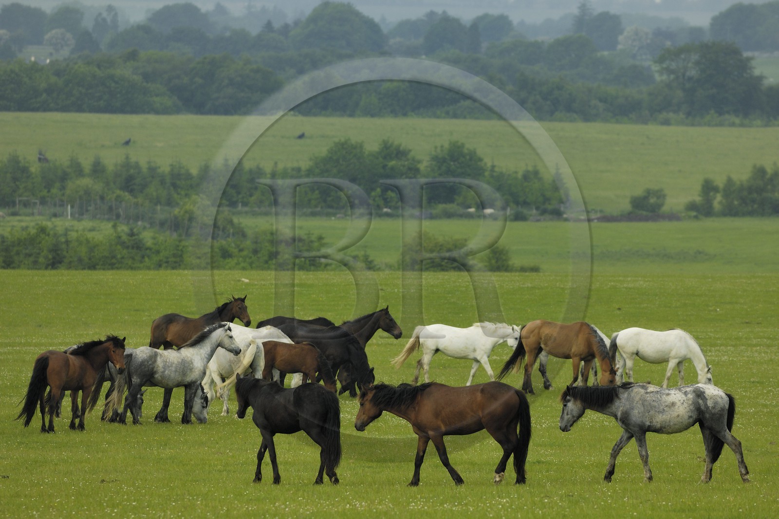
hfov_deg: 6.9
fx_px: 6490
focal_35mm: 300
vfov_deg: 4.6
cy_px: 260
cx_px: 390
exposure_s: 1/320
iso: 100
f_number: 4
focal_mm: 200
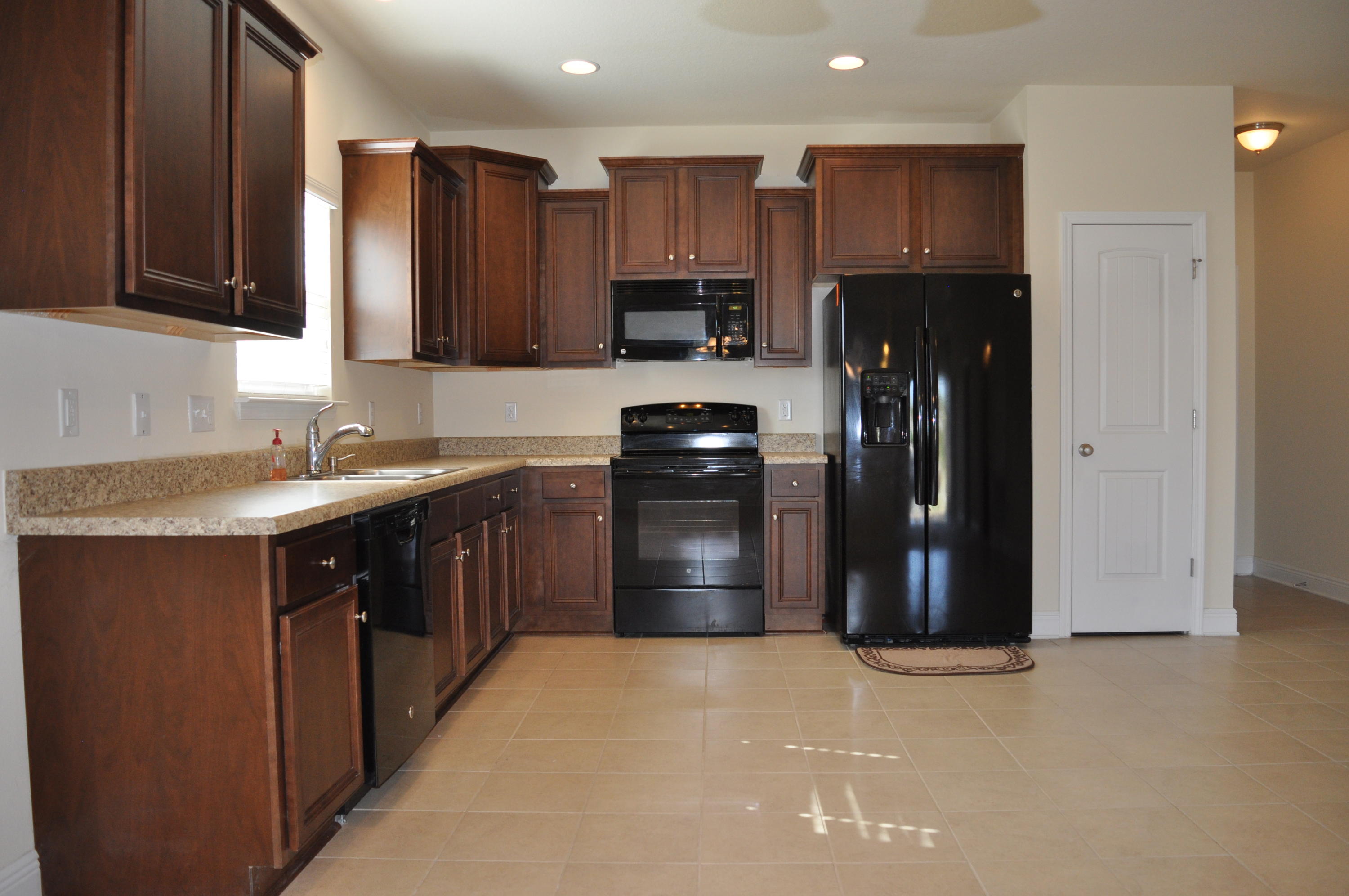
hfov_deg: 67.4
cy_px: 448
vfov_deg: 47.8
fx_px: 1010
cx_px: 674
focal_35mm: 27
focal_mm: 18
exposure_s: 1/125
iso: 560
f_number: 3.5
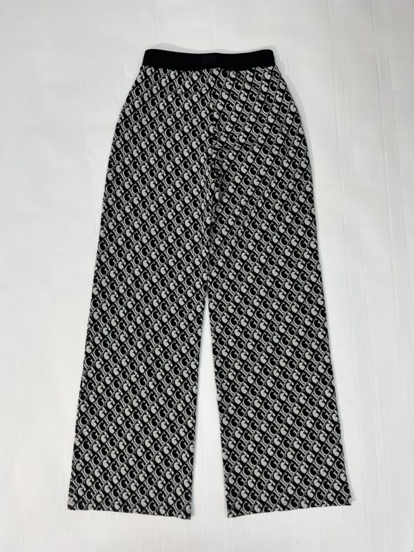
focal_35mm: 26
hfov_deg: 53.1
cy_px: 276
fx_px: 415
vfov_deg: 67.3
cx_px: 207
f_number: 1.6
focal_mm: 5.1
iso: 100
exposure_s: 1/100
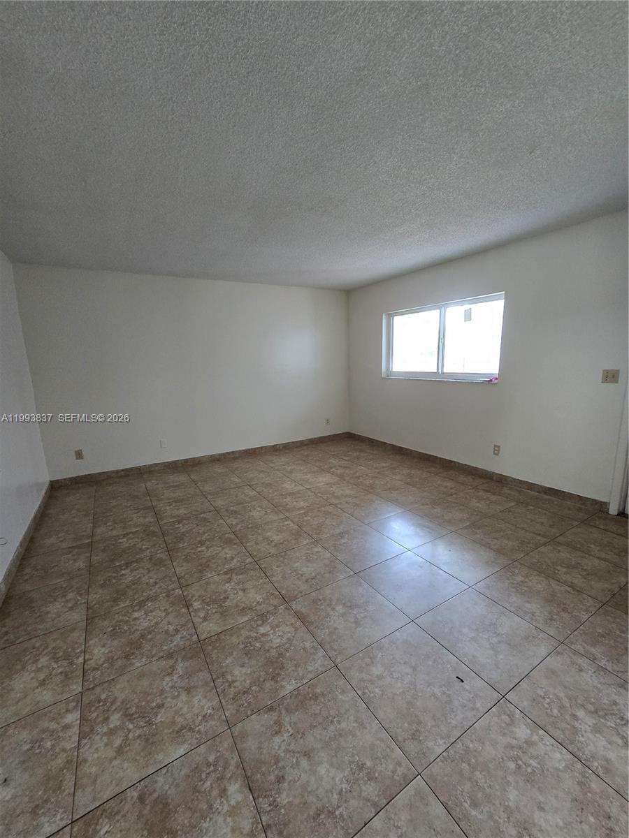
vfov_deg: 106.2
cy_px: 419
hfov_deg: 89.9
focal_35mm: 13
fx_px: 315
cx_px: 314
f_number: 2.2
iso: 400
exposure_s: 1/60
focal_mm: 2.2
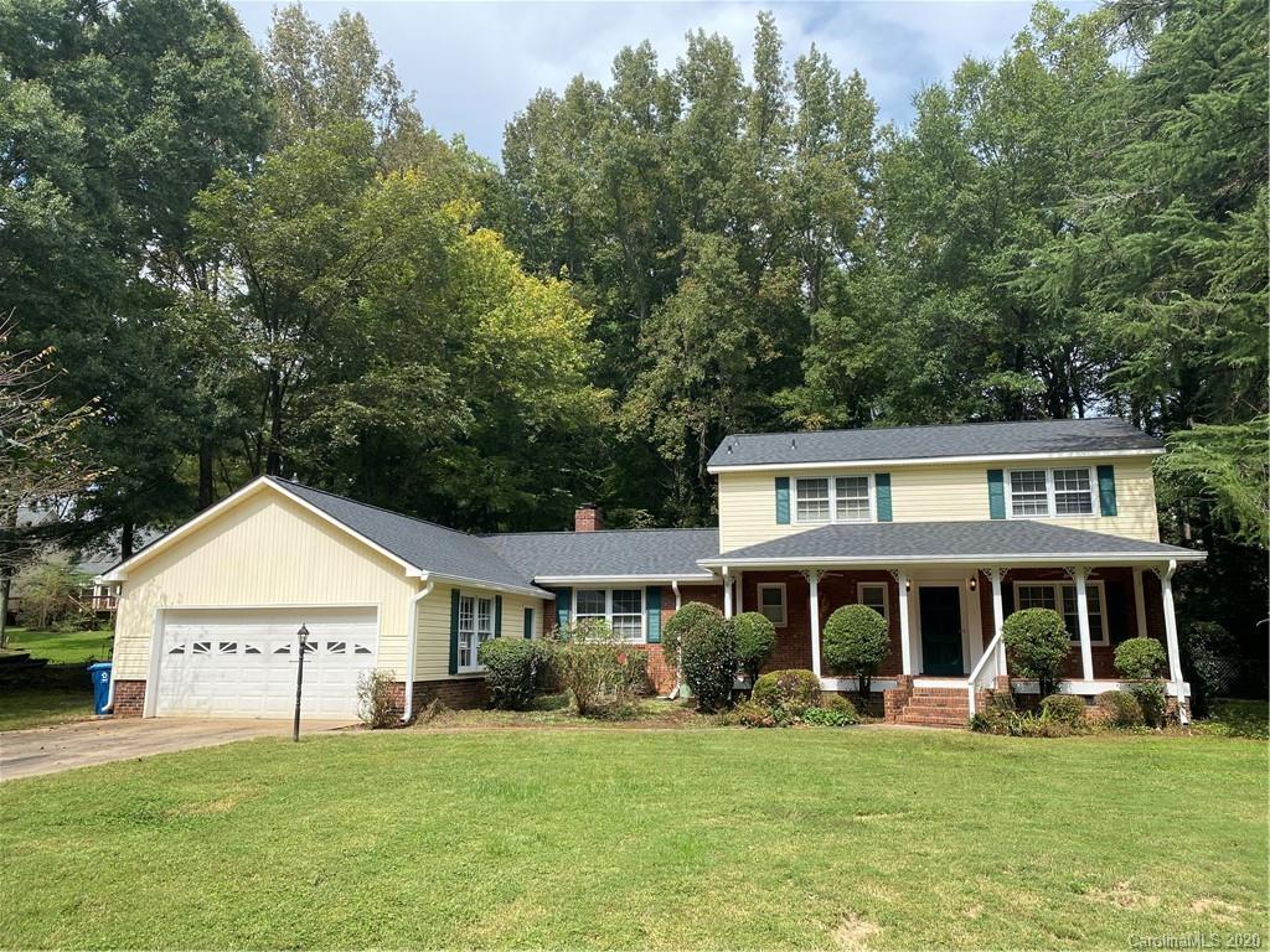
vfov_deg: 53.1
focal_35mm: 26
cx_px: 635
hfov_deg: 67.3
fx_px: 954
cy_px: 476
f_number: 1.8
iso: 32
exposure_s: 1/1287
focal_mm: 4.25
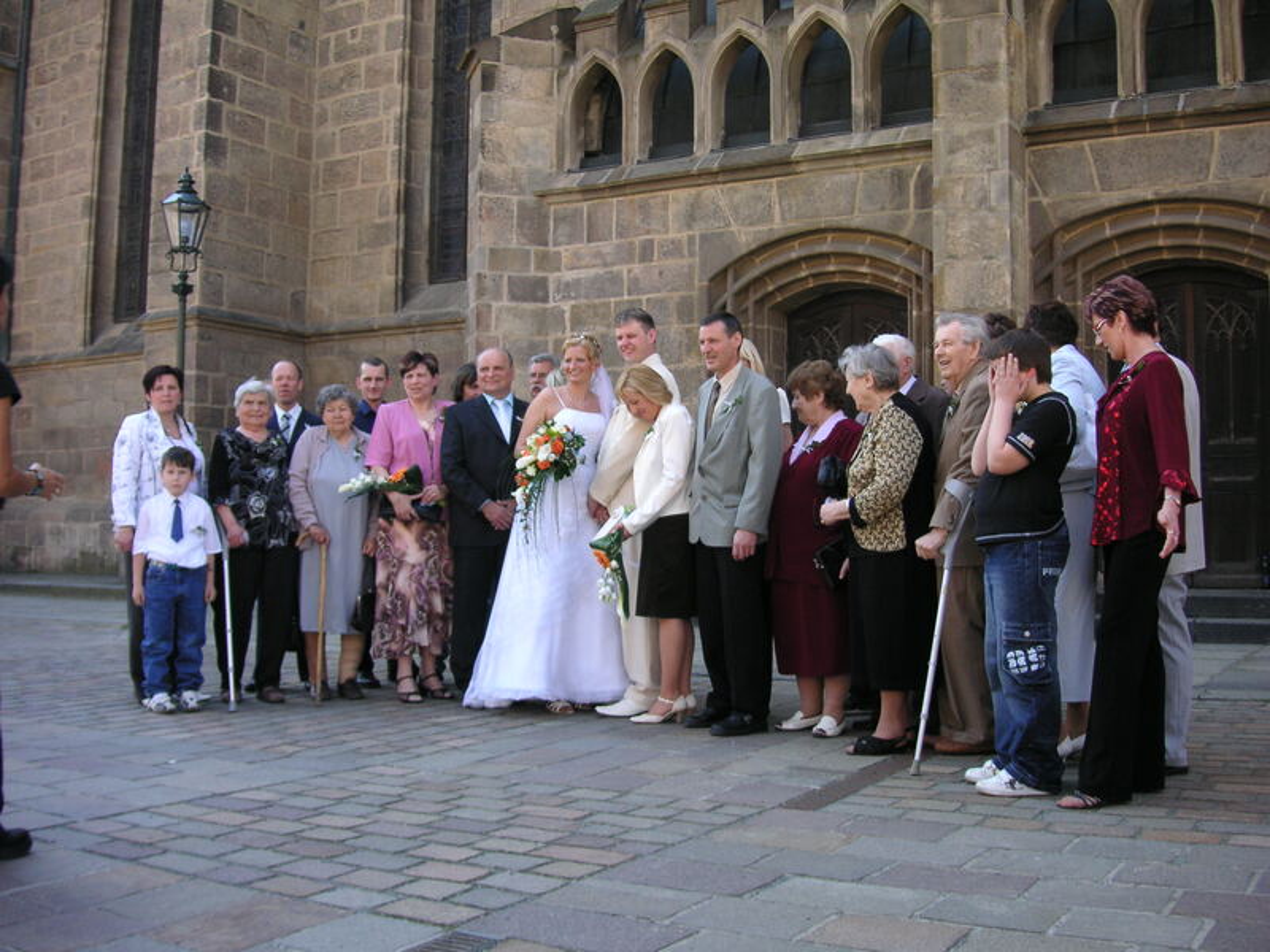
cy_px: 476
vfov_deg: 38.7
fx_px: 1357
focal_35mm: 37
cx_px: 635
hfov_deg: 50.1
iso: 50
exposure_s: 1/180
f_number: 2.8
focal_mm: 6.1
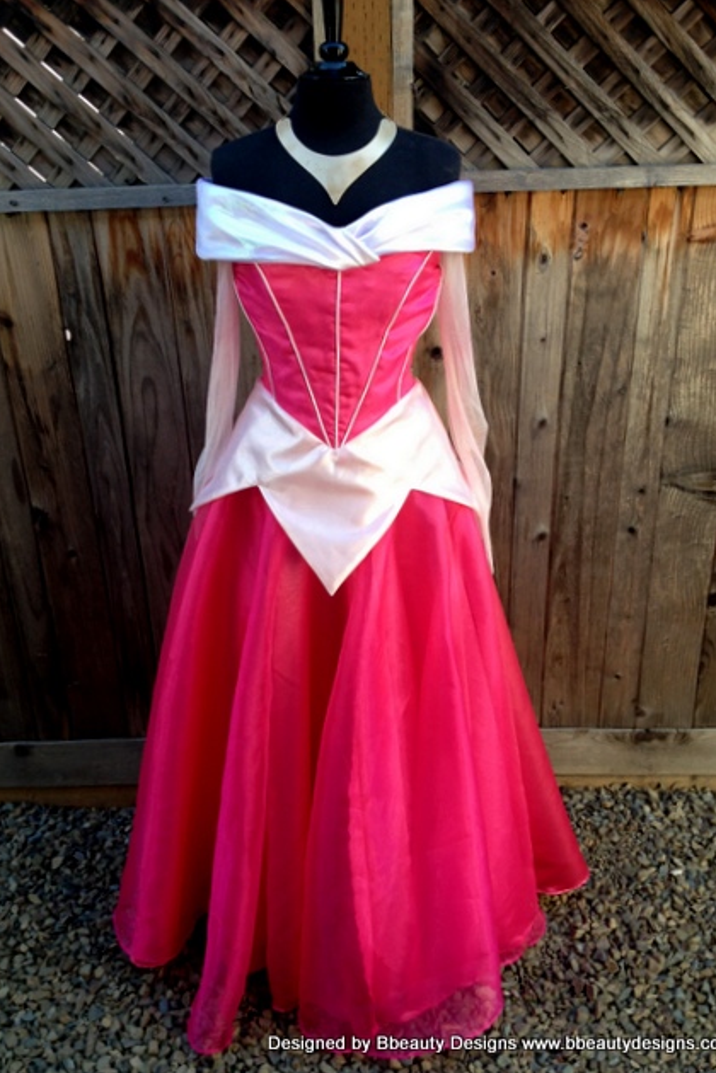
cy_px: 531
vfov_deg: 51.9
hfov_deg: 35.9
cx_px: 355
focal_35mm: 37
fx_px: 1104
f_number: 2.4
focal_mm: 4.28
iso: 50
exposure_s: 1/120
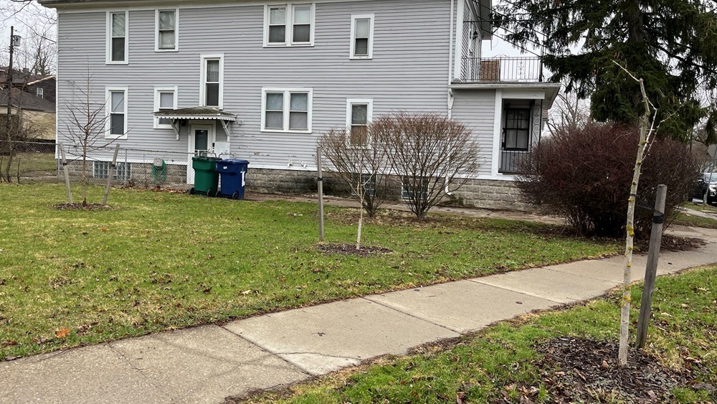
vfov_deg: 40.2
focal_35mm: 29
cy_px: 182
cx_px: 353
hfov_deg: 66.1
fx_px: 551
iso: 50
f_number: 1.6
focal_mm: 5.1
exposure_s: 1/469
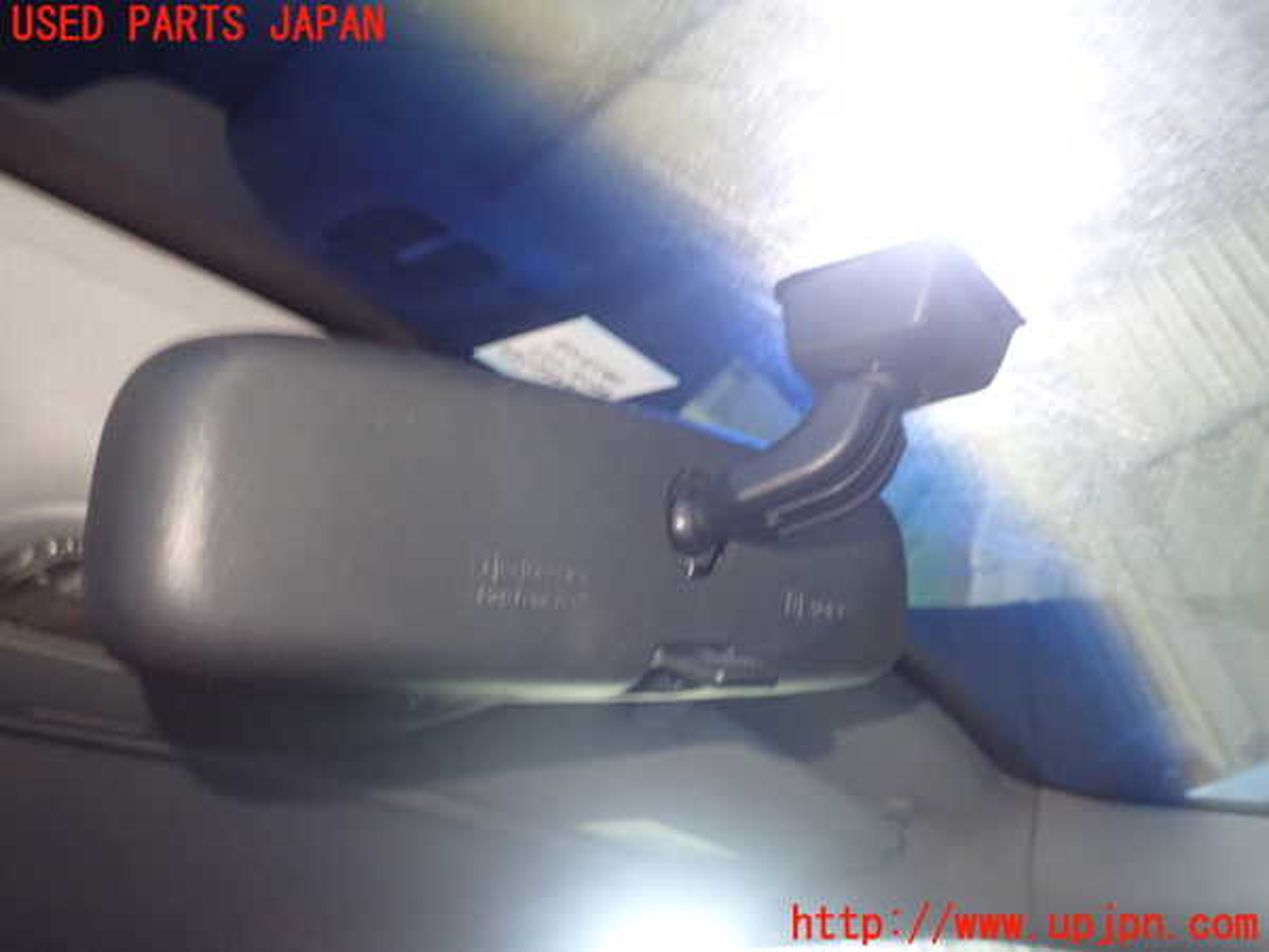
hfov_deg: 60.0
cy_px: 476
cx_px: 634
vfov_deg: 46.8
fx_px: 1100
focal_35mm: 30
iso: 800
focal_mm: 5.5
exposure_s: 1/20
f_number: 2.3
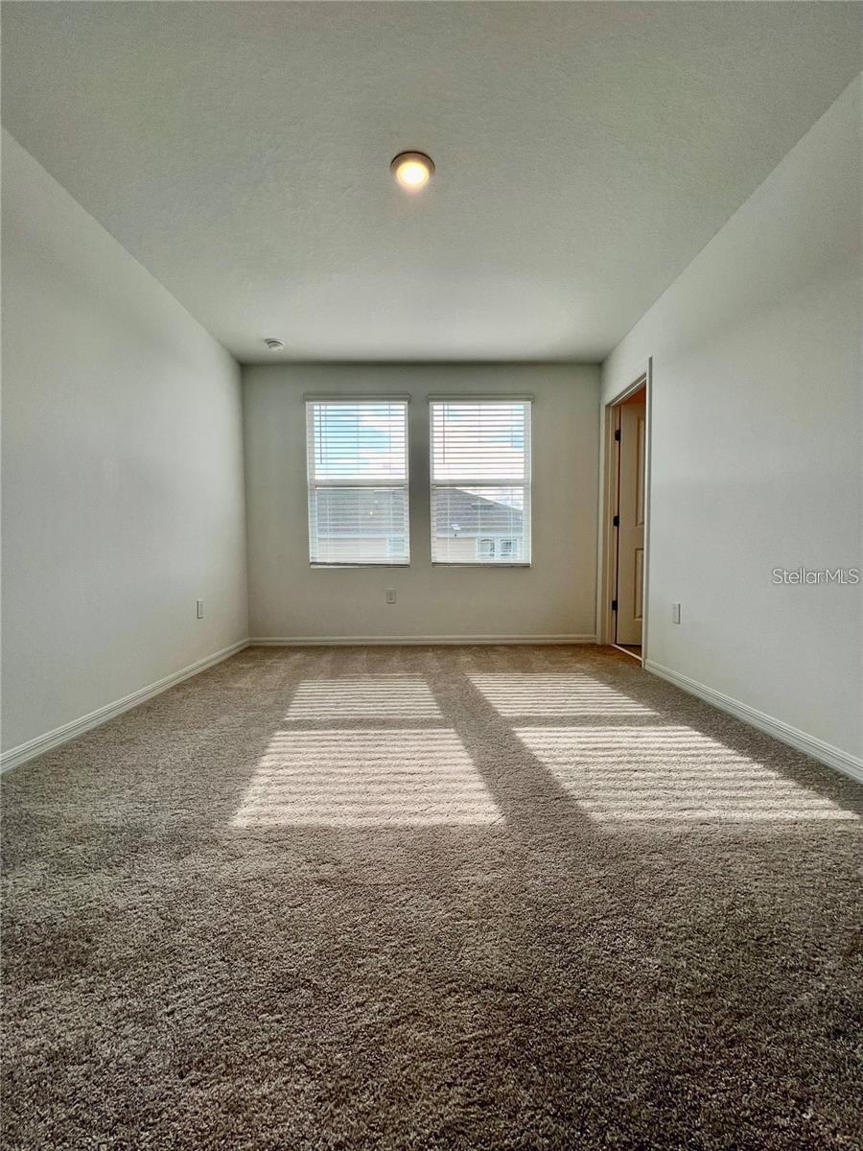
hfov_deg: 89.9
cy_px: 576
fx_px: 432
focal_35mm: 13
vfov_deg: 106.2
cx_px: 432
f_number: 1.8
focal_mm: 1.57
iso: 32
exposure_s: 1/268
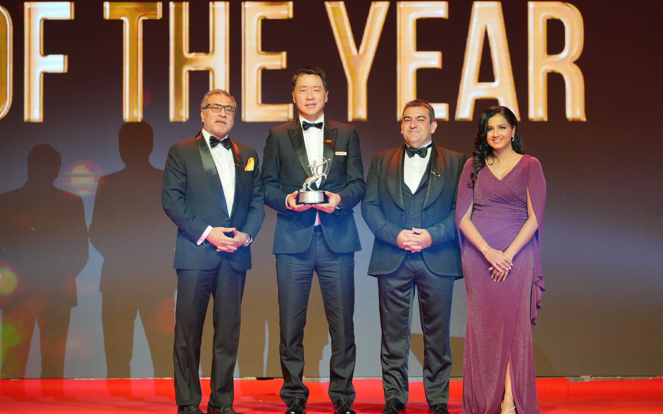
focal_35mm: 170
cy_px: 180
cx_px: 356
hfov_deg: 12.3
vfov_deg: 7.7
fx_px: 3072
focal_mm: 150
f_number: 2
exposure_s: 1/250
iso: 400
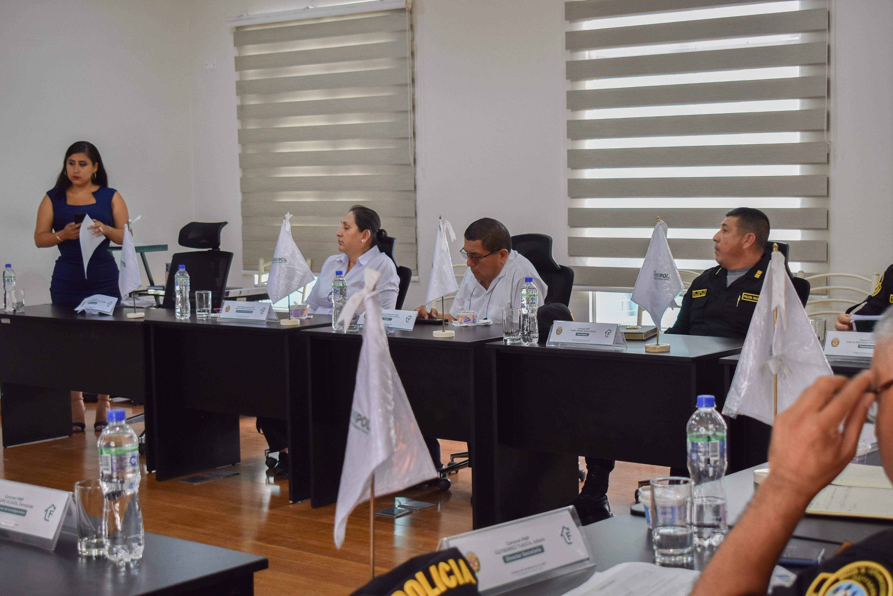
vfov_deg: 23.8
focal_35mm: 57
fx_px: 1414
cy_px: 298
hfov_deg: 35.0
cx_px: 446
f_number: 5
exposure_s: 1/80
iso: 400
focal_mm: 38
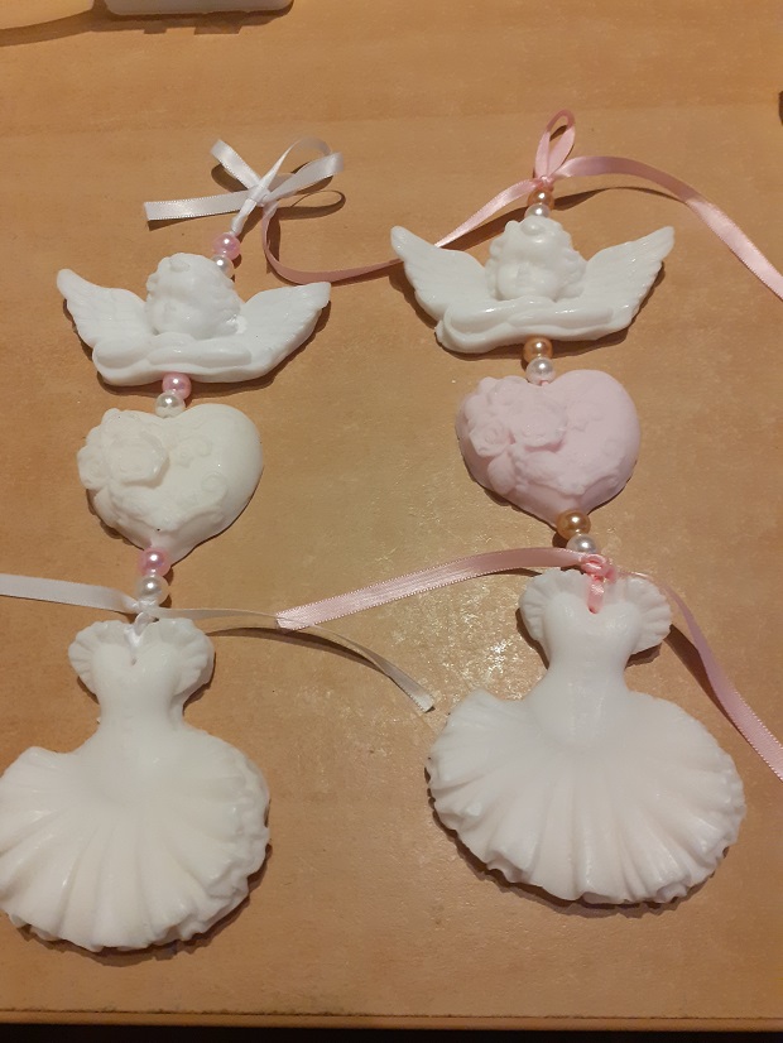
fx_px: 814
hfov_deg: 51.4
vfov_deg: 65.3
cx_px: 392
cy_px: 522
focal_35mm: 27
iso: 200
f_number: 1.9
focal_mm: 3.6
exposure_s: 1/50
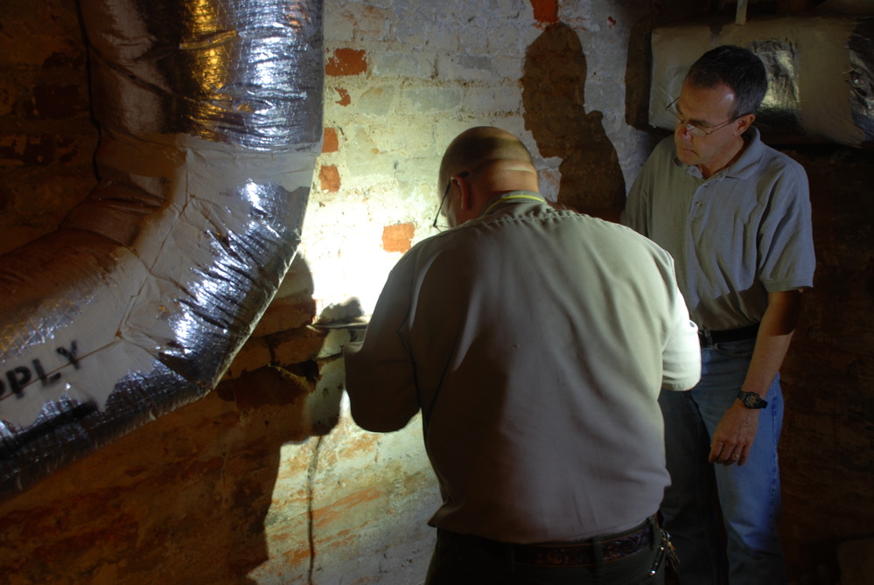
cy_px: 292
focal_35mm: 42
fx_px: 1021
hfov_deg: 46.3
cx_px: 437
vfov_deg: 32.0
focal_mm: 28
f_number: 4
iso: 100
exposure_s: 1/4
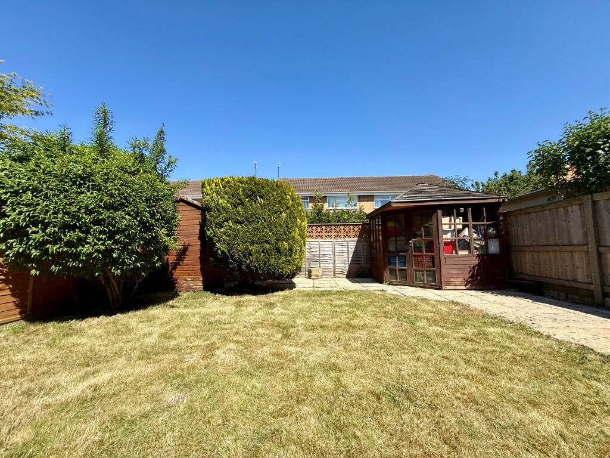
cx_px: 305
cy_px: 229
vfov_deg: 85.7
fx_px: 247
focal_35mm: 14
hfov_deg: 102.1
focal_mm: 2.22
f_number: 2.2
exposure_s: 1/1464
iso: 50
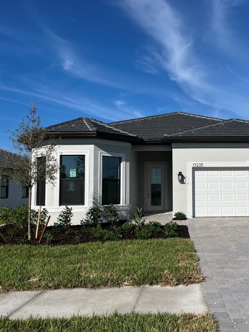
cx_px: 196
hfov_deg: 39.3
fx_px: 336
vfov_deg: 52.6
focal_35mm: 35
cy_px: 167
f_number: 1.6
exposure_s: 1/6897
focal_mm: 5.1
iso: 50
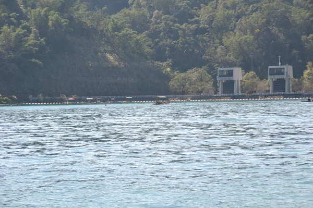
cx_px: 156
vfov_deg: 10.7
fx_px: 1108
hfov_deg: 16.1
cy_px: 104
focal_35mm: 128
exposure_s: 1/320
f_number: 5.6
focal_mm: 85
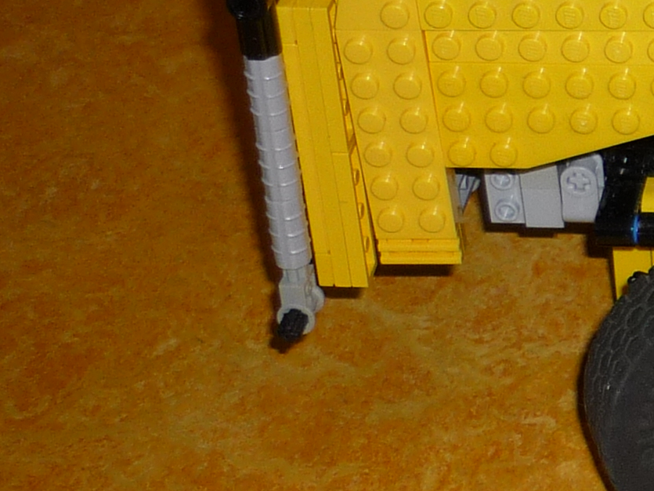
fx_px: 2437
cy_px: 74
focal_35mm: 129
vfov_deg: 11.4
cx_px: 1242
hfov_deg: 13.4
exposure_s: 1/30
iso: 100
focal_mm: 5.5
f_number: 2.8
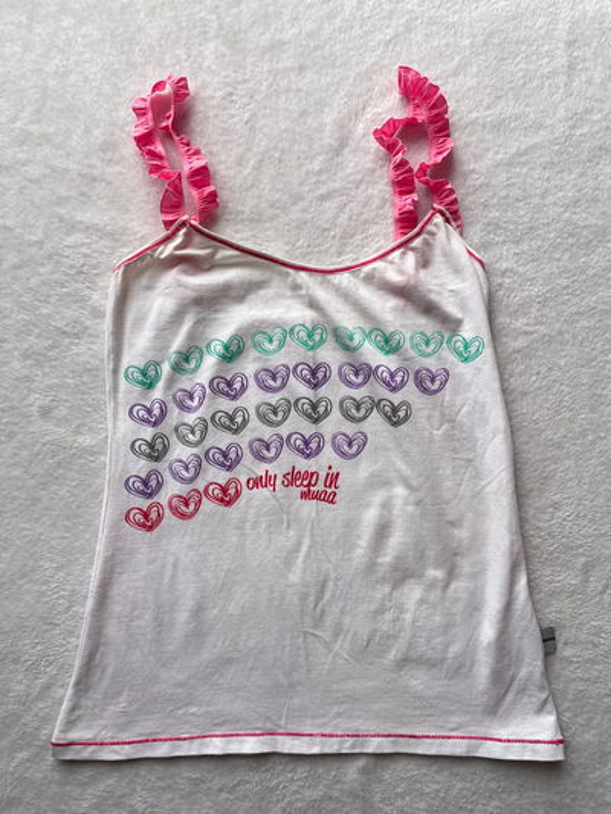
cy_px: 407
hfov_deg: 53.1
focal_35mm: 26
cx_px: 306
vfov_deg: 67.3
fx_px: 612
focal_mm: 5.1
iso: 50
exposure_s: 1/397
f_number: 1.6
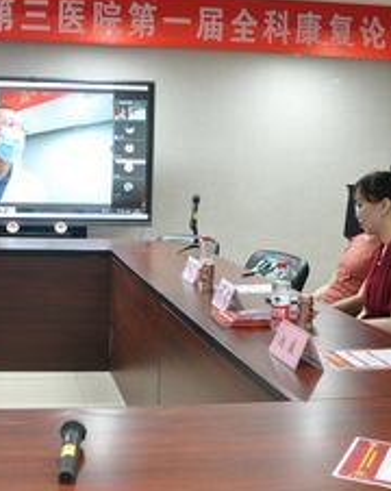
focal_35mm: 48
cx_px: 56
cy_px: 196
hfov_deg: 30.3
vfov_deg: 38.7
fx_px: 696
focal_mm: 18
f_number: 3.5
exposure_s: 1/25
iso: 800
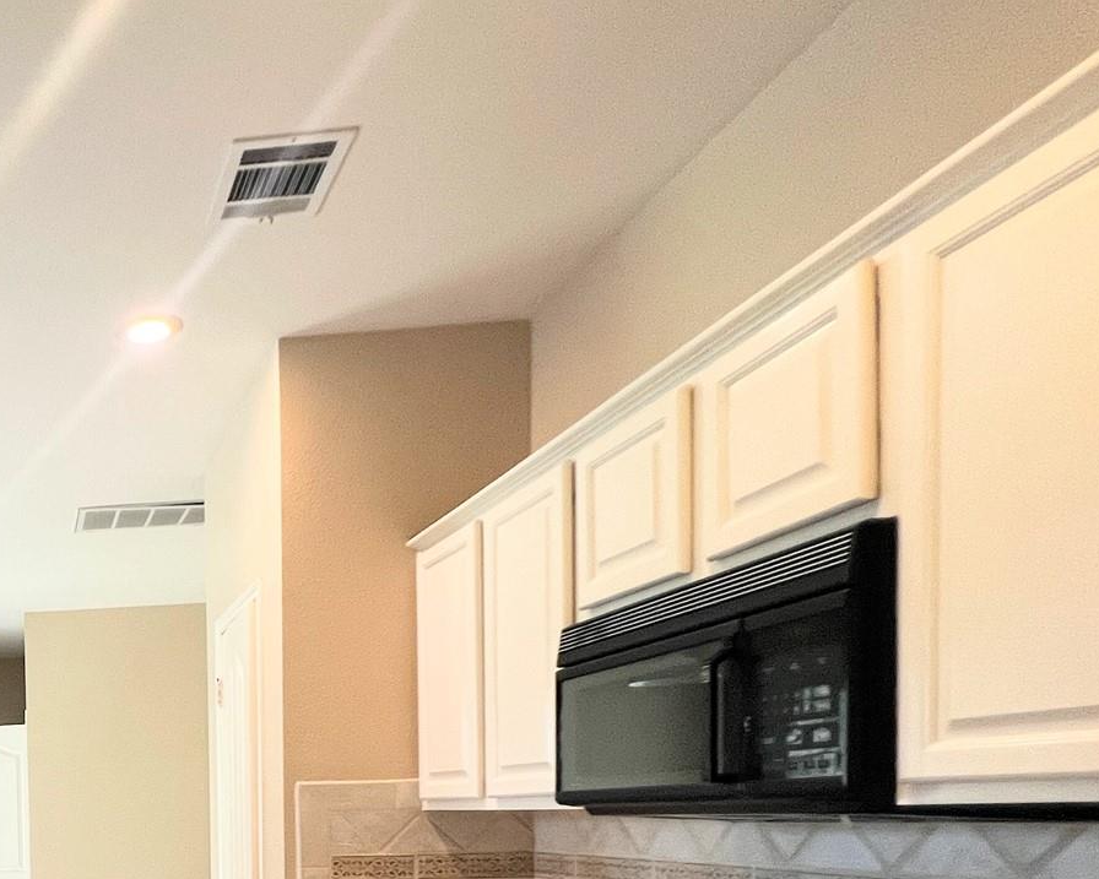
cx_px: -91
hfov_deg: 46.1
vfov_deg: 43.5
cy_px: 862
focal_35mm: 29
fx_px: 943
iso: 250
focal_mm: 1.57
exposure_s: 1/120
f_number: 1.8
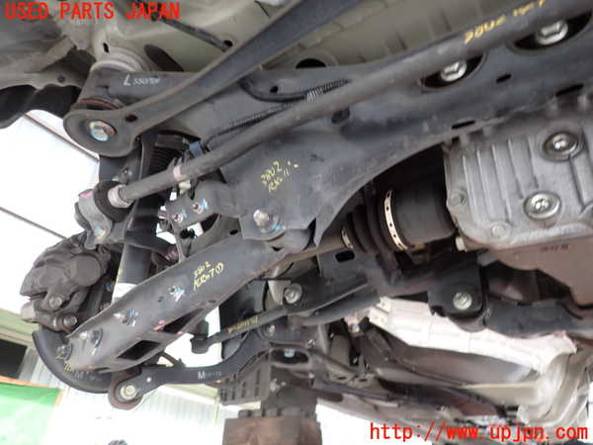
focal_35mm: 25
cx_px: 296
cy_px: 222
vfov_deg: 54.9
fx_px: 428
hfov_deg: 69.4
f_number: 2
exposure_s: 1/40
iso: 200
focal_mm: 4.5
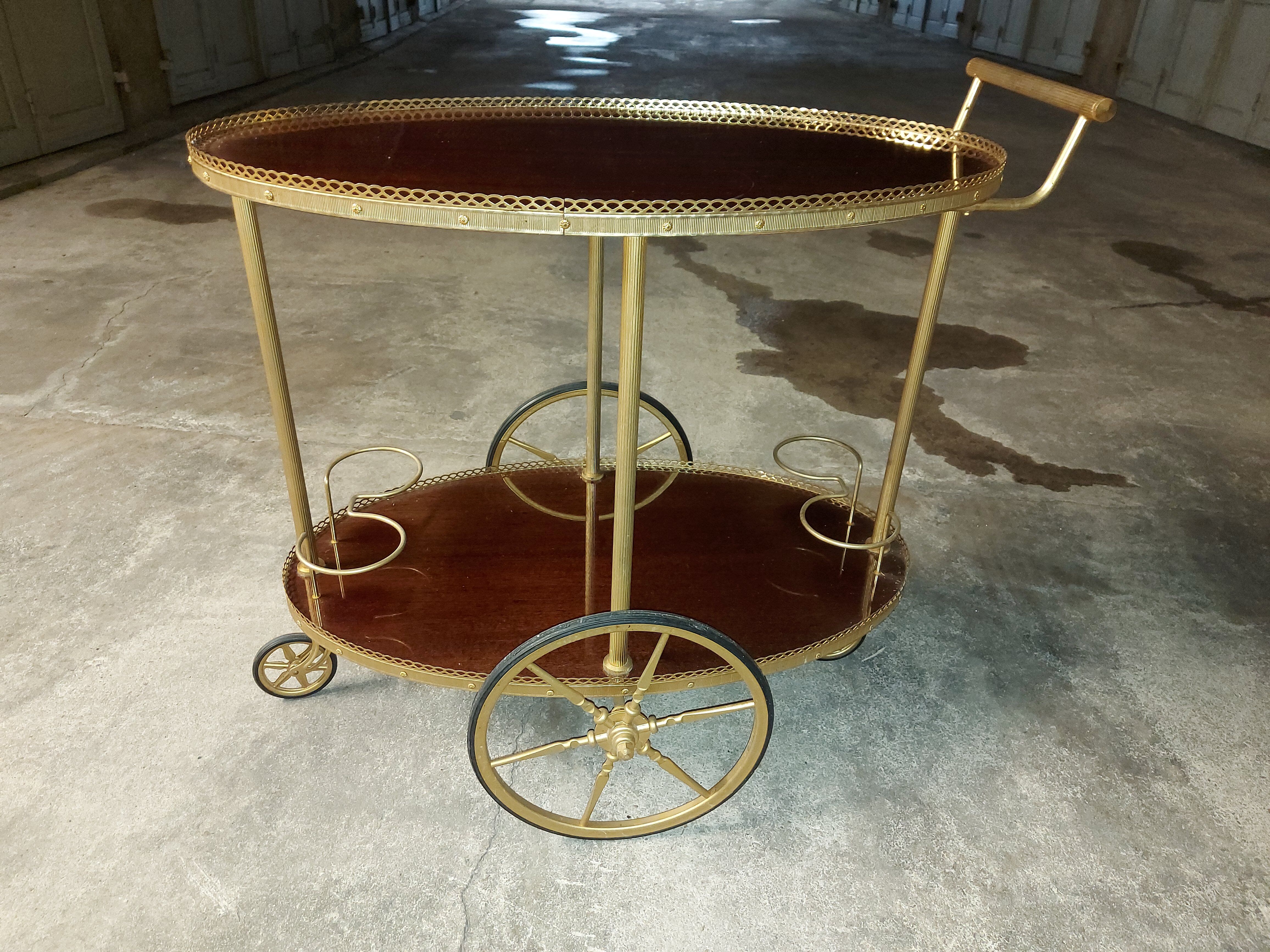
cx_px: 635
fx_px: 881
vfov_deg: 56.8
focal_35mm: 24
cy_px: 476
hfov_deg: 71.6
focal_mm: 5.23
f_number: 1.8
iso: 400
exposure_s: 1/25
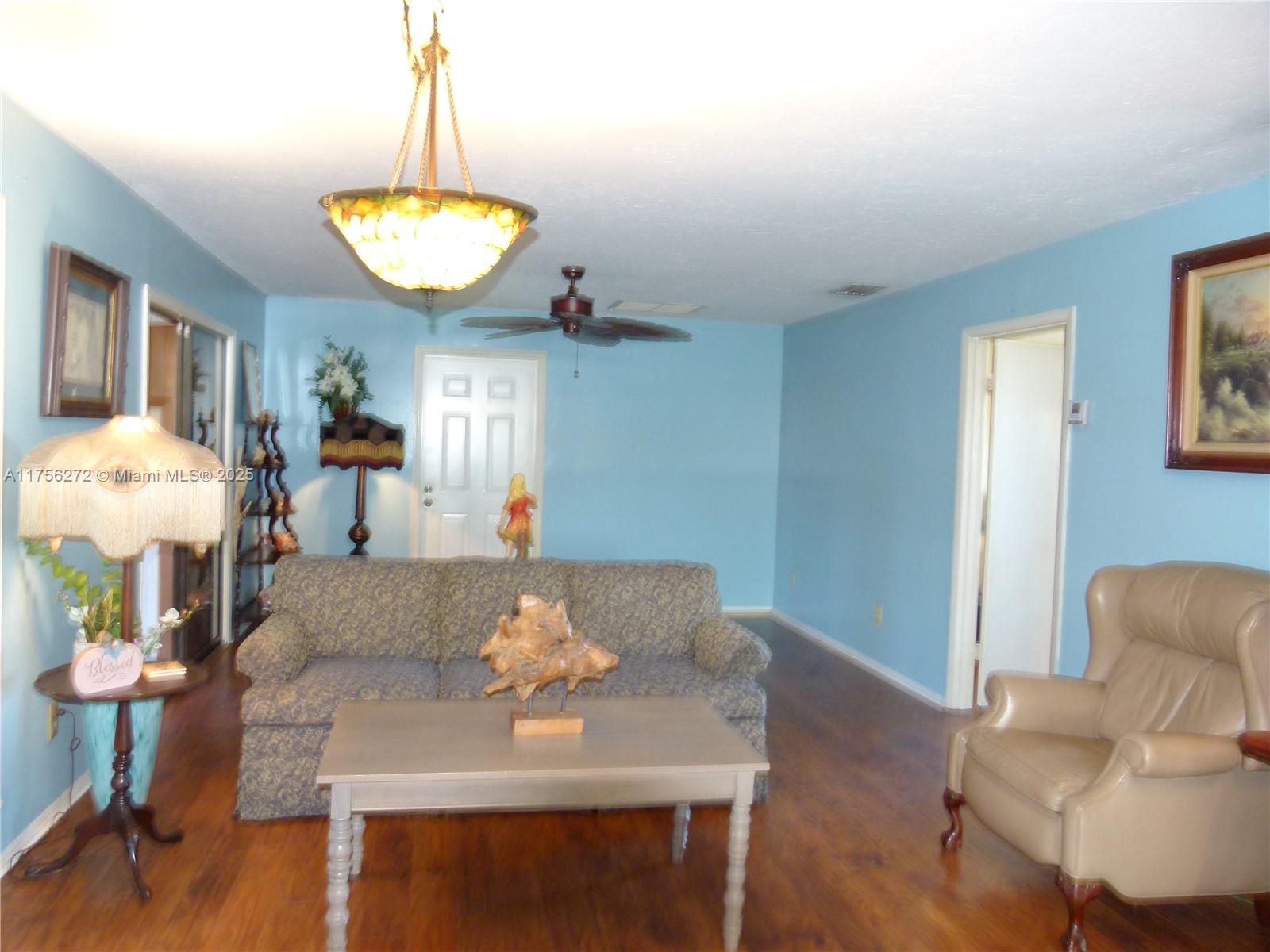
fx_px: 917
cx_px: 635
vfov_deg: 54.9
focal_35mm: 25
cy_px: 476
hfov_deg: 69.4
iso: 125
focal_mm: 4.5
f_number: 2.8
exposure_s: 1/4
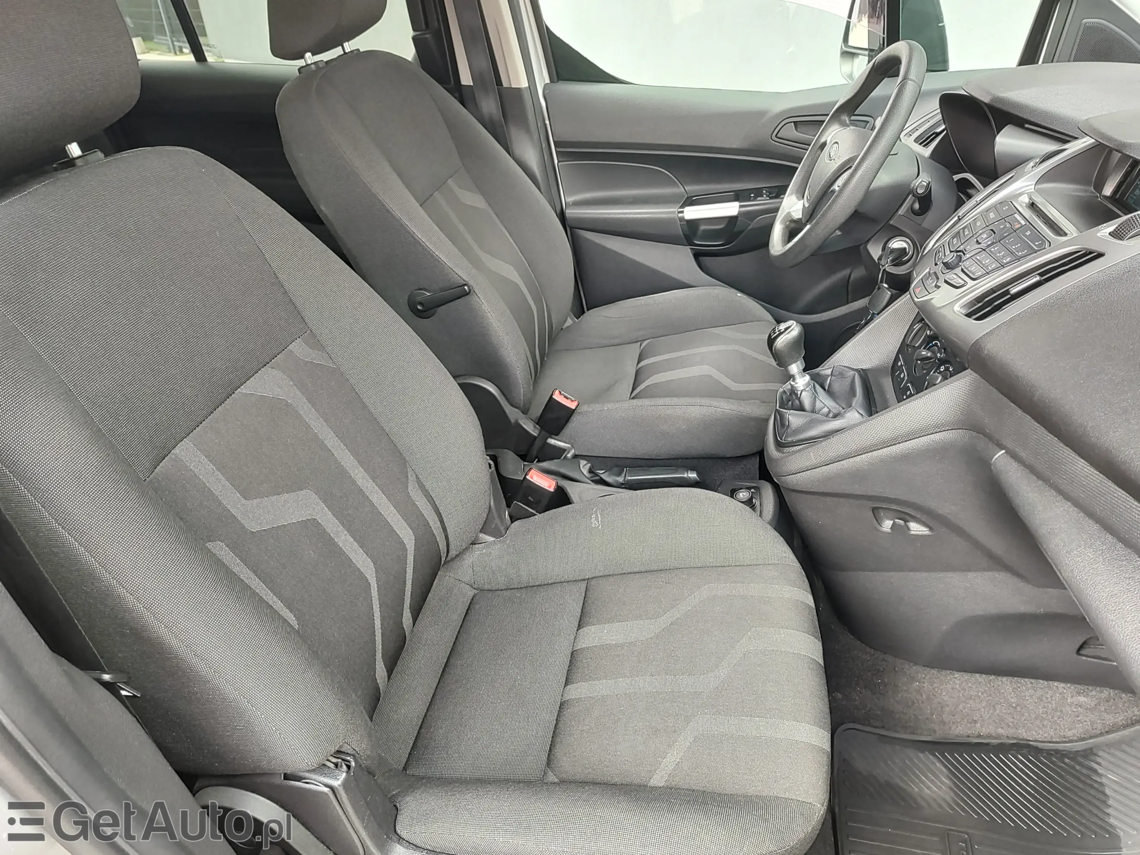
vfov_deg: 58.9
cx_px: 570
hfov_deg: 73.9
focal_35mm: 23
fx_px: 757
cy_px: 428
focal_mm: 5.56
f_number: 1.8
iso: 100
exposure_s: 1/102
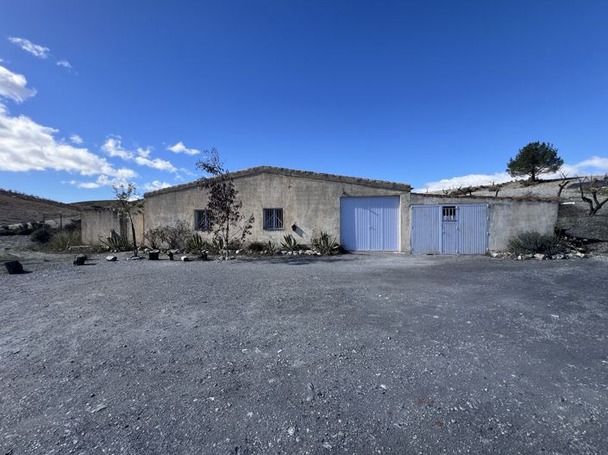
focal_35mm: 13
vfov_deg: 89.9
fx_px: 228
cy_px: 228
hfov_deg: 106.2
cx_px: 304
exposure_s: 1/1340
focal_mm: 1.57
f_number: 1.8
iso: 32
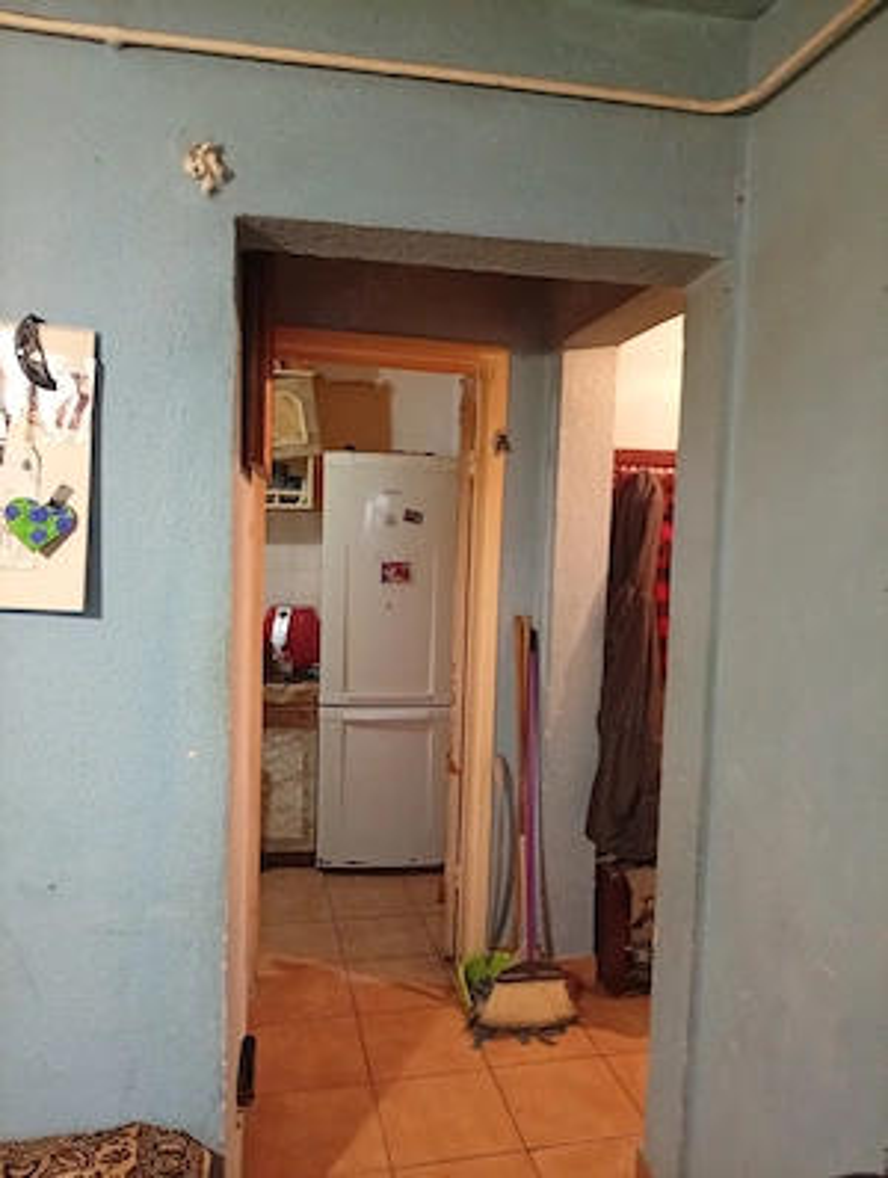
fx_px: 921
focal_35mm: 27
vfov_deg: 65.2
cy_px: 589
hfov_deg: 51.5
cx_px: 444
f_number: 1.8
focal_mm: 3.84
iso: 712
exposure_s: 1/33.3
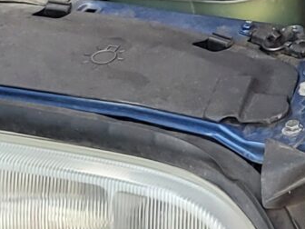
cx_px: 841
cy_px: 109
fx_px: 1745
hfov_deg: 8.7
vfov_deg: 7.5
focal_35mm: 198
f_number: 1.8
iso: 50
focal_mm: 5.4
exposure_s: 1/120
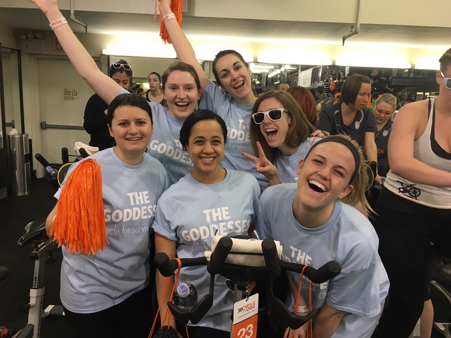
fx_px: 378
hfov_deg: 61.7
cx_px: 226
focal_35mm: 29
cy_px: 169
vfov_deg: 48.2
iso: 50
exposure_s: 1/30
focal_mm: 4.15
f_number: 2.2
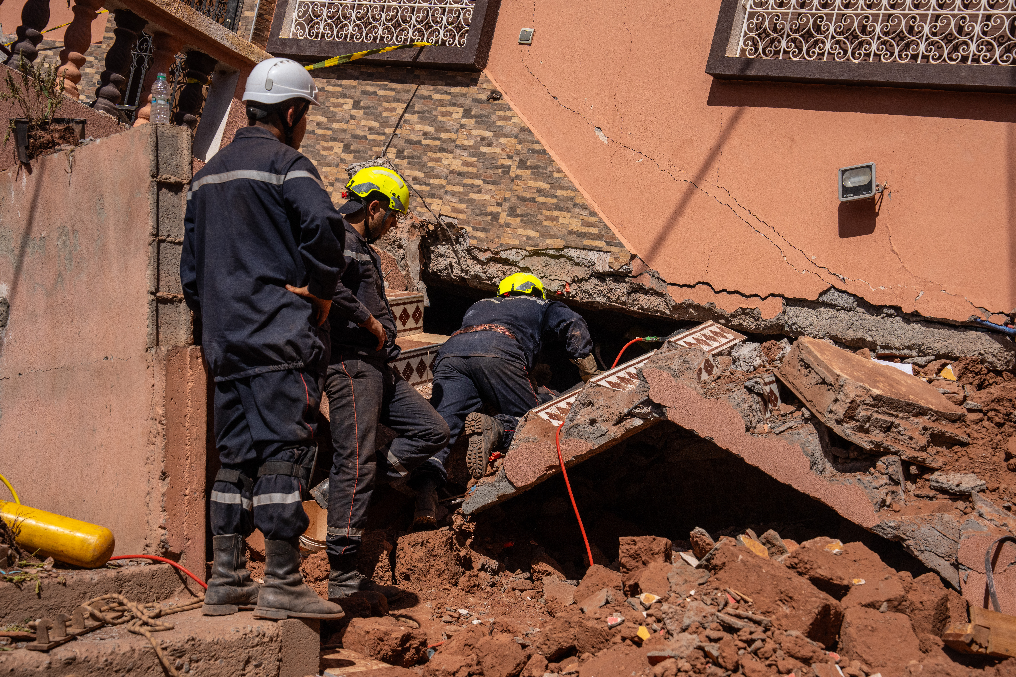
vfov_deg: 23.4
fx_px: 1637
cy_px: 338
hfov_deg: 34.5
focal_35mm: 58
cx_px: 508
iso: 400
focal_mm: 58
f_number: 5.6
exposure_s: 1/3200
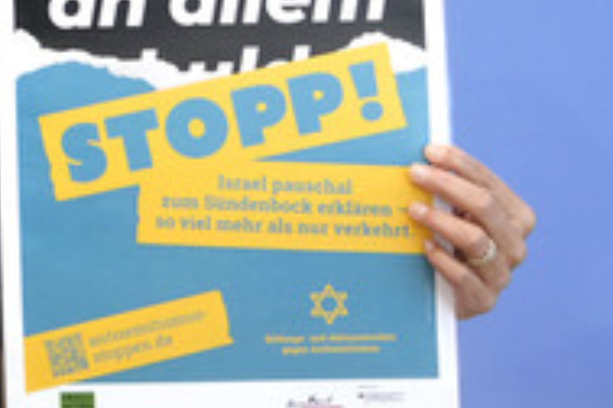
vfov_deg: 12.9
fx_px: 1788
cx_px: 34
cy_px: -13
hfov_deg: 19.0
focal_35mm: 105
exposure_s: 1/640
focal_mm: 44
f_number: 5
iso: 4000
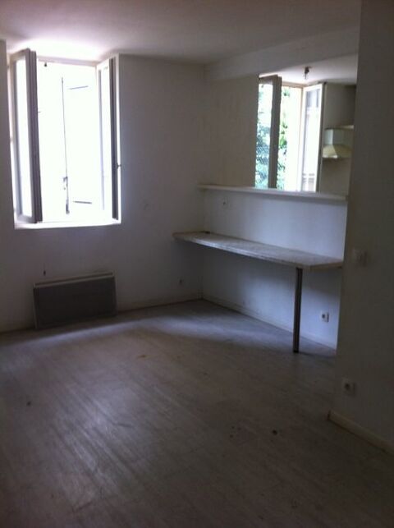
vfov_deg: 52.7
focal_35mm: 35
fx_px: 533
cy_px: 264
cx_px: 197
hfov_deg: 40.6
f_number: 2.8
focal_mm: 3.85
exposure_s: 1/15
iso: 100
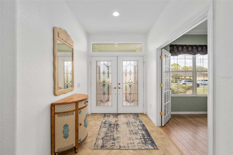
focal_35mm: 16
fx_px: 104
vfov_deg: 73.7
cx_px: 116
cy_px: 78
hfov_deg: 96.7
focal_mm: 16
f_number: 8
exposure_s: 1/60
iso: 320
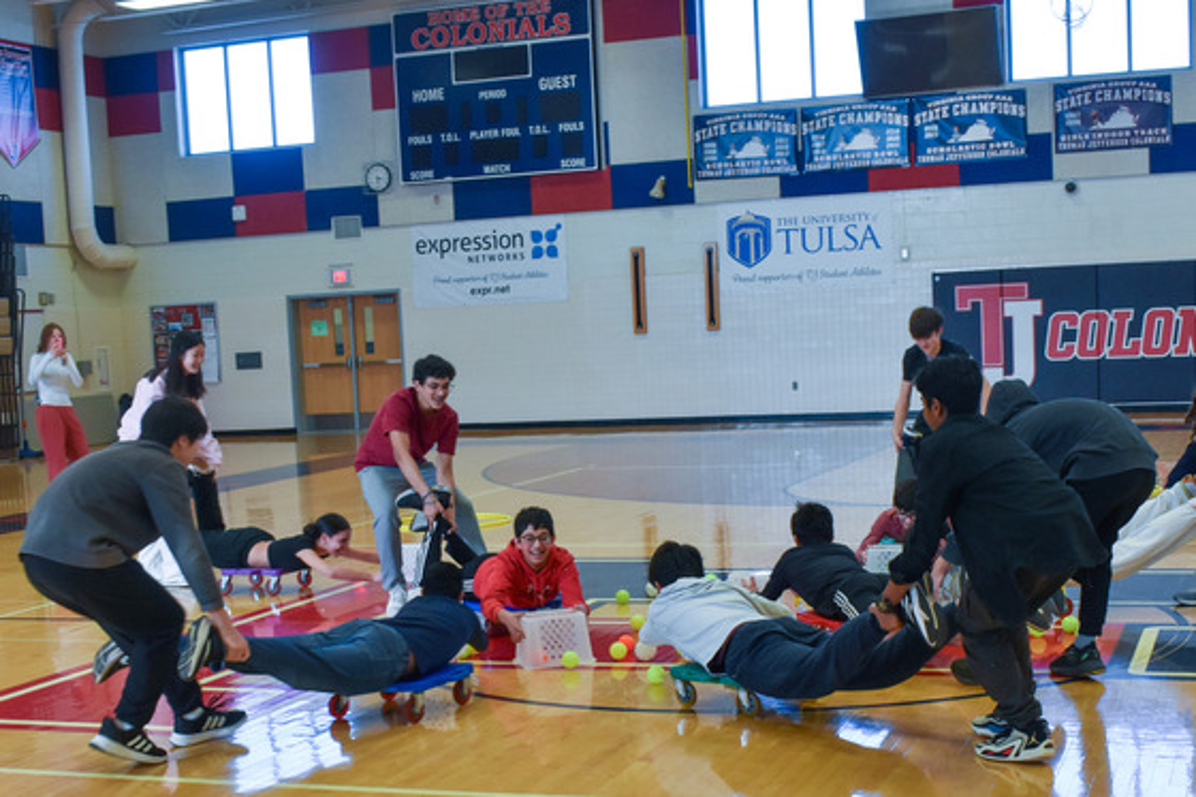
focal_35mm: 38
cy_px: 398
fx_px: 1245
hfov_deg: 51.3
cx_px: 598
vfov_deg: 35.5
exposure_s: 1/200
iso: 800
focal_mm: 25
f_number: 7.1
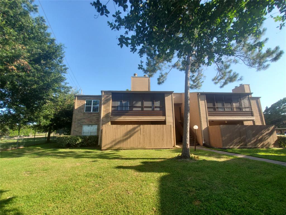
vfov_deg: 89.9
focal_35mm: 13
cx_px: 143
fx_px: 107
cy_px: 108
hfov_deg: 106.2
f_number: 2.2
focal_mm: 1.8
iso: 50
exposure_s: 1/460
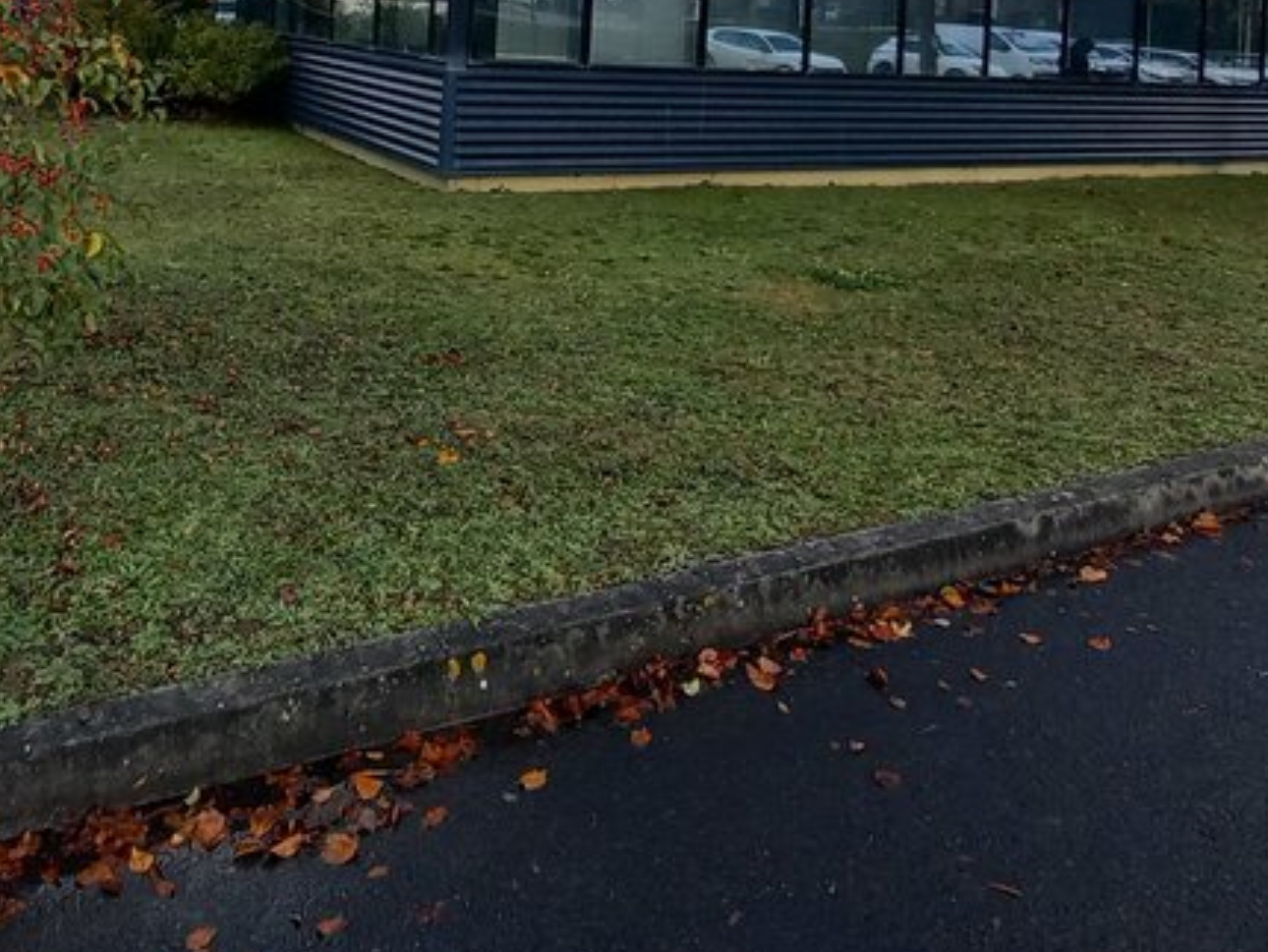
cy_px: -18
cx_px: 463
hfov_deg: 60.7
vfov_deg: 41.4
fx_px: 1063
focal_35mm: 29
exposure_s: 1/313
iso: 40
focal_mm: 1.42
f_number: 2.2
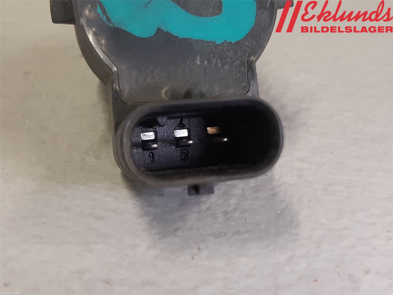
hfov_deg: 67.3
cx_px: 196
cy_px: 148
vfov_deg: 53.1
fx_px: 295
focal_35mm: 26
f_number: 1.7
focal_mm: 3.93
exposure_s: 1/50
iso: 125
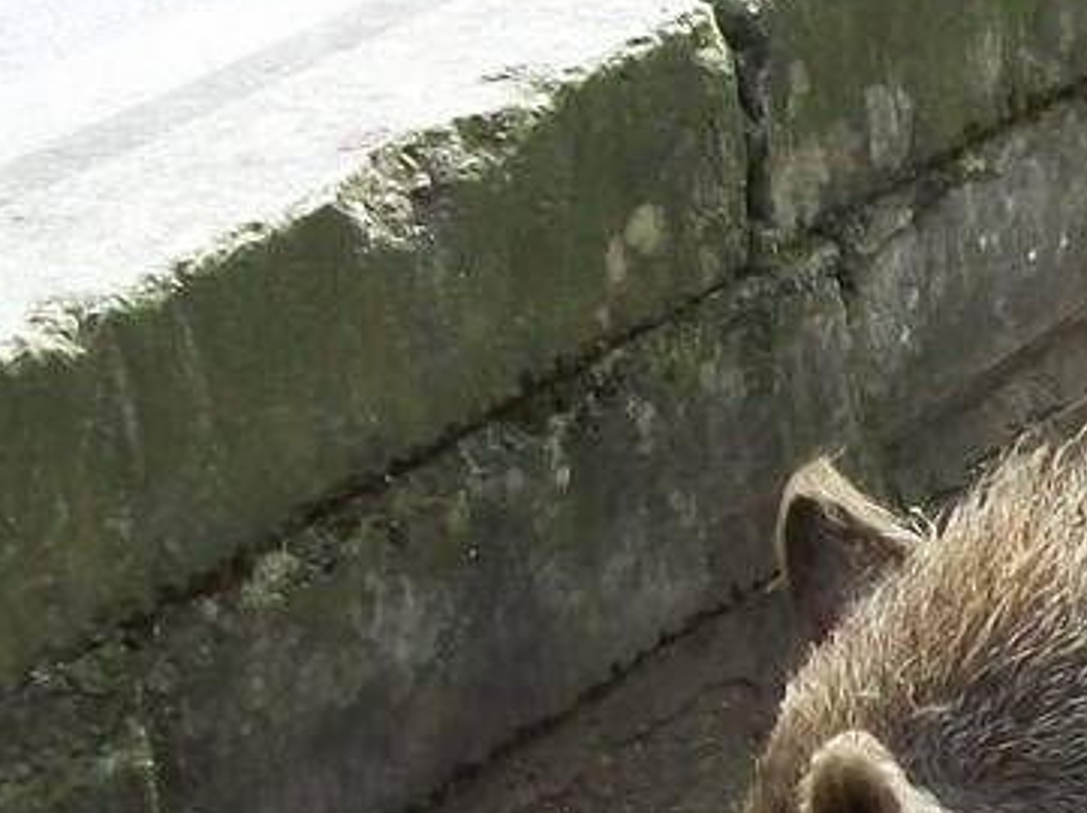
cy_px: 759
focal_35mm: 142
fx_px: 4455
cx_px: 1783
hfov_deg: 12.9
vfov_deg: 10.4
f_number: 2.9
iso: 153
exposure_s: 1/500
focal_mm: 5.7
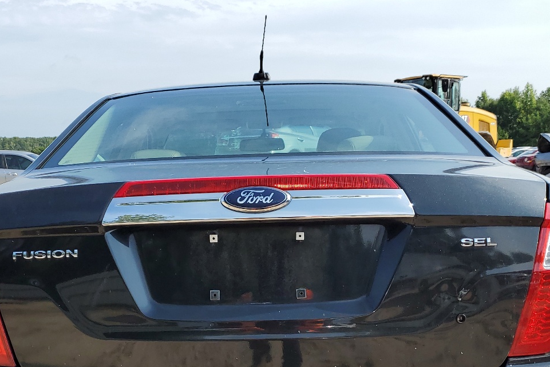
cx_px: 240
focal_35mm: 45
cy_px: 314
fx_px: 688
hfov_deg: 43.5
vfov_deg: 28.9
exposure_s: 1/2000
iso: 50
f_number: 1.5
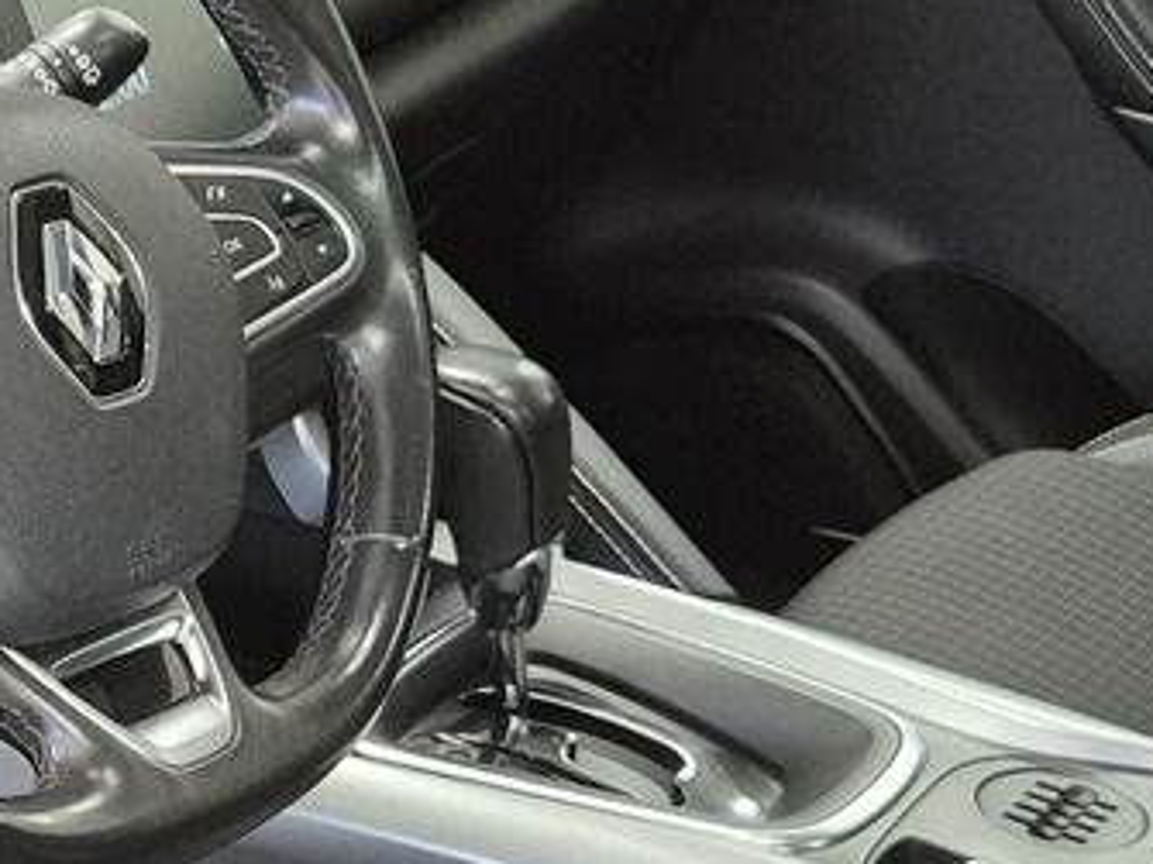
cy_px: 706
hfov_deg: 17.1
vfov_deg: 13.4
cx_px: -231
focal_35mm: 110
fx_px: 3663
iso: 500
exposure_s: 1/100
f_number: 1.8
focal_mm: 5.4
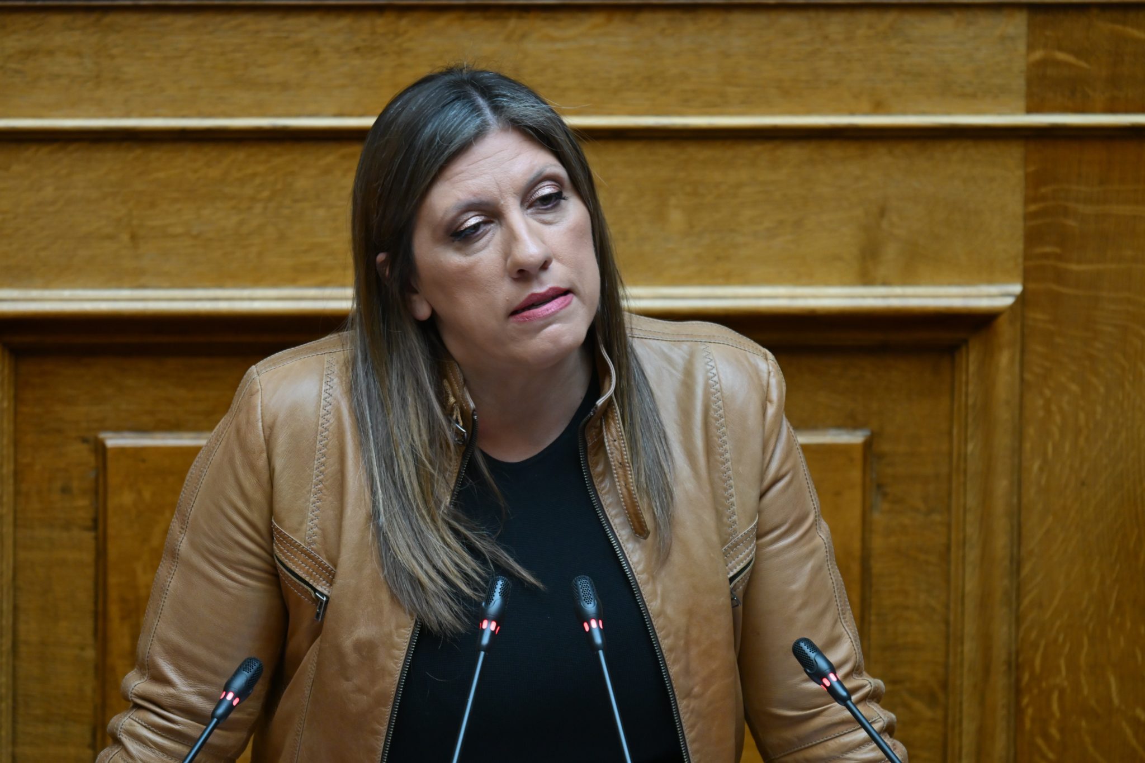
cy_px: 382
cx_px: 572
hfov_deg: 3.4
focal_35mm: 600
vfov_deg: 2.3
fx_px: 19080
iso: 3200
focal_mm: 600
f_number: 6.3
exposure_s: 1/250
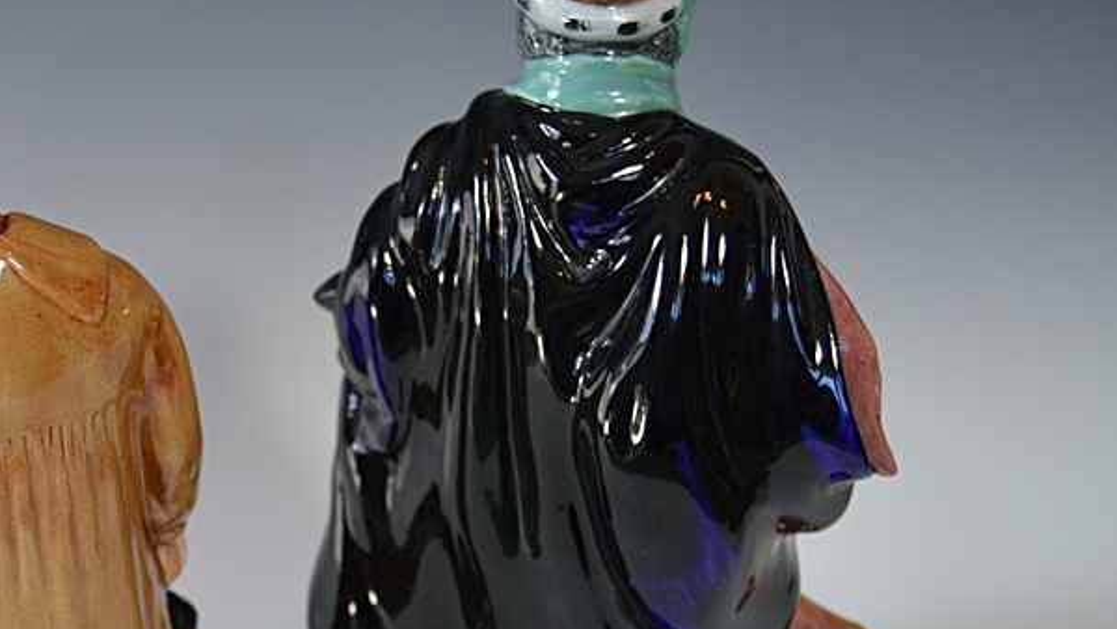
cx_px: 272
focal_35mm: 68
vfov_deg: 17.7
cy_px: 435
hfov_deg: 30.4
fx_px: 2015
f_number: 4.5
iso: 400
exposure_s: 1/80
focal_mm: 26
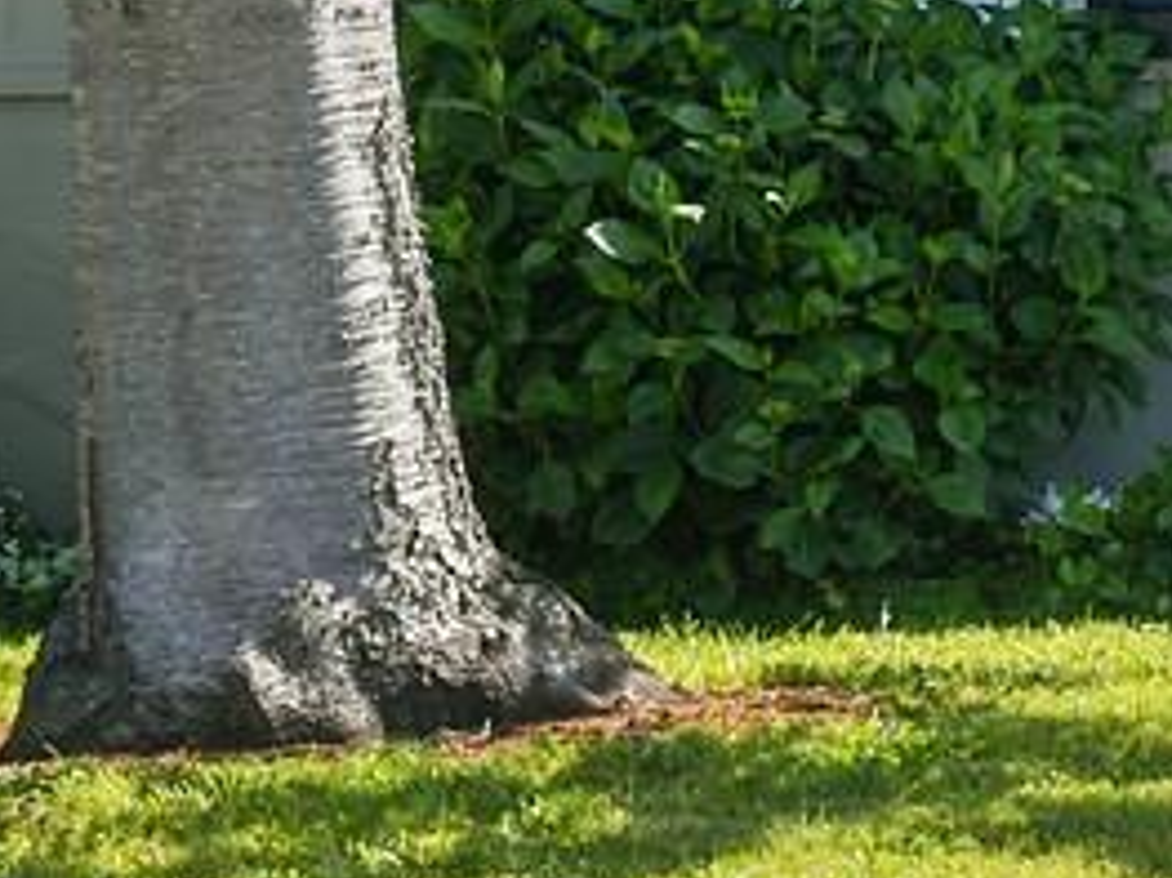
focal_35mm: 329
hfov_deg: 5.7
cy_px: -1513
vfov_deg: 4.4
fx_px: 11134
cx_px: 3195
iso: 64
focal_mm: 44
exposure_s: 1/30
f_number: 16
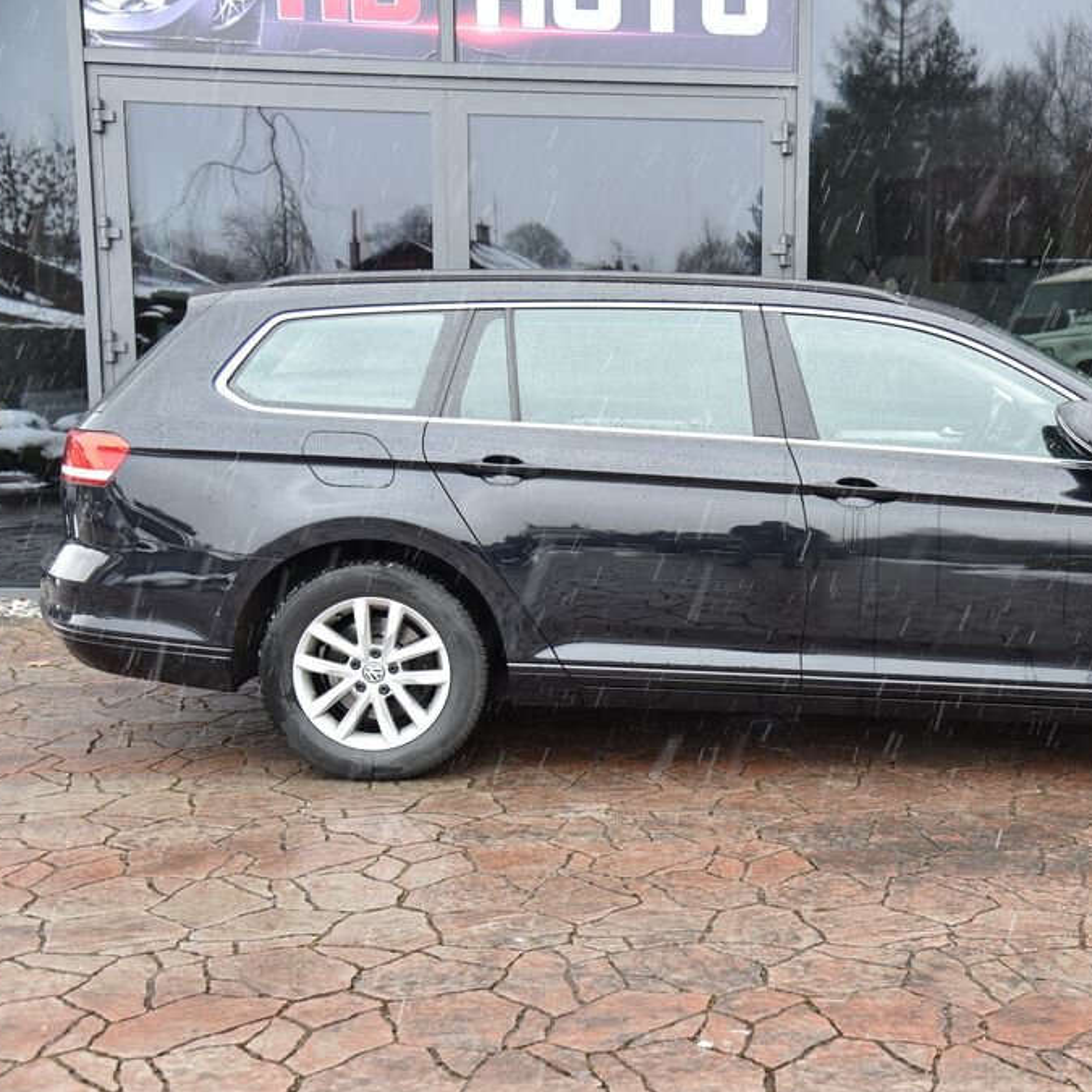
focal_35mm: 49
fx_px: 1749
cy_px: 550
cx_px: 804
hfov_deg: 34.0
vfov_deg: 34.7
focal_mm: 38
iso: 500
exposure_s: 1/80
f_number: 4.5
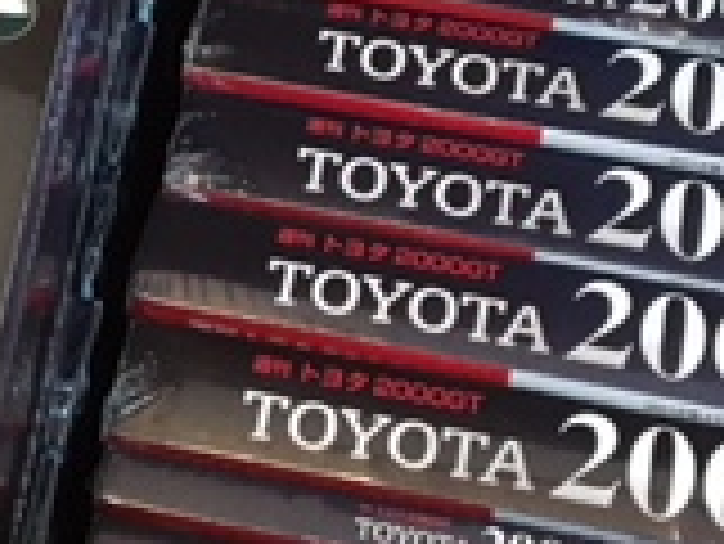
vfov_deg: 12.8
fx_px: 2407
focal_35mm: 115
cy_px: 121
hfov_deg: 16.9
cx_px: 81
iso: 200
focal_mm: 4.15
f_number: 2.2
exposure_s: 1/15
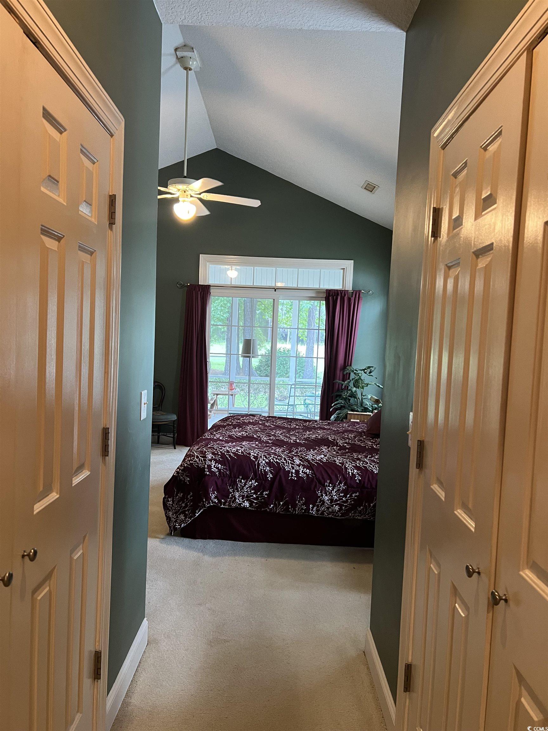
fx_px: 549
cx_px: 274
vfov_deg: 67.3
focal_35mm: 26
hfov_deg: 53.1
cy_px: 366
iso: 320
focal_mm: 5.7
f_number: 1.5
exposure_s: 1/60
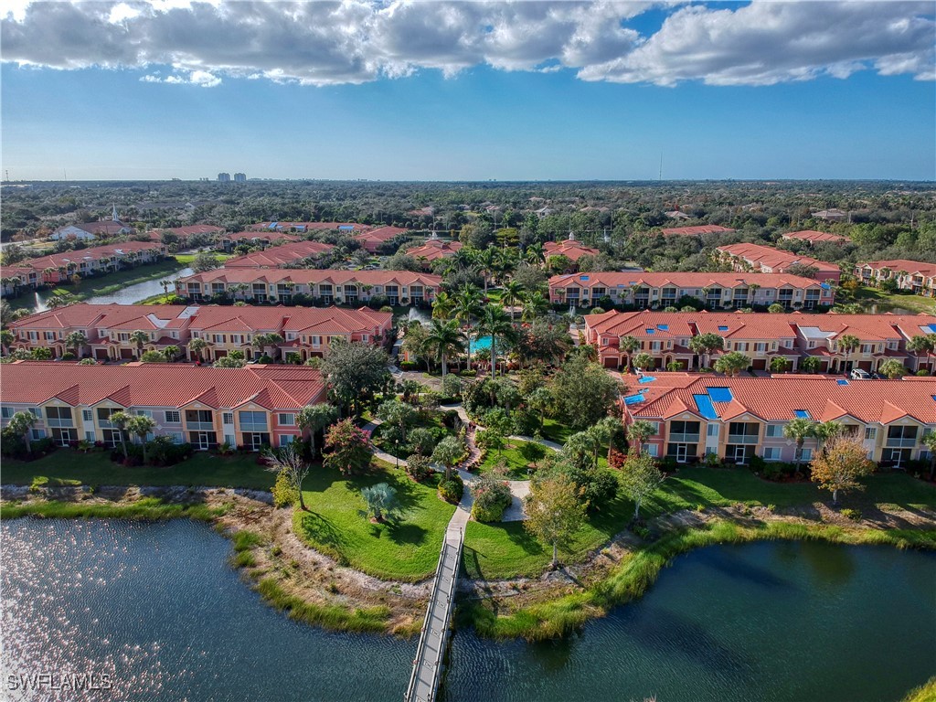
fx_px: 676
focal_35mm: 25
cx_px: 468
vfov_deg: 54.9
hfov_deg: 69.4
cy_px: 351
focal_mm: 4.5
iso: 100
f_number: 2.6
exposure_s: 1/1250
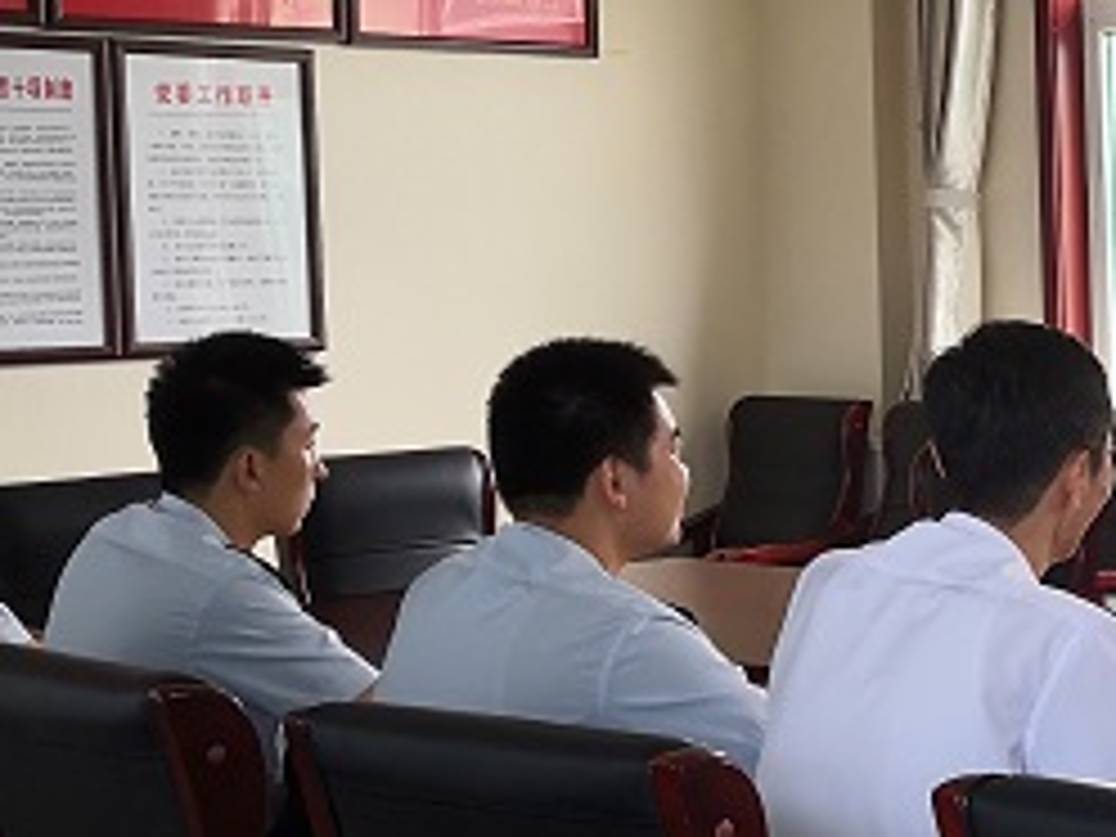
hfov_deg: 21.4
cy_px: 446
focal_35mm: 87
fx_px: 2805
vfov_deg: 17.0
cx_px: 1224
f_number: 1.8
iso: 100
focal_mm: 3.95
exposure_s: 1/100
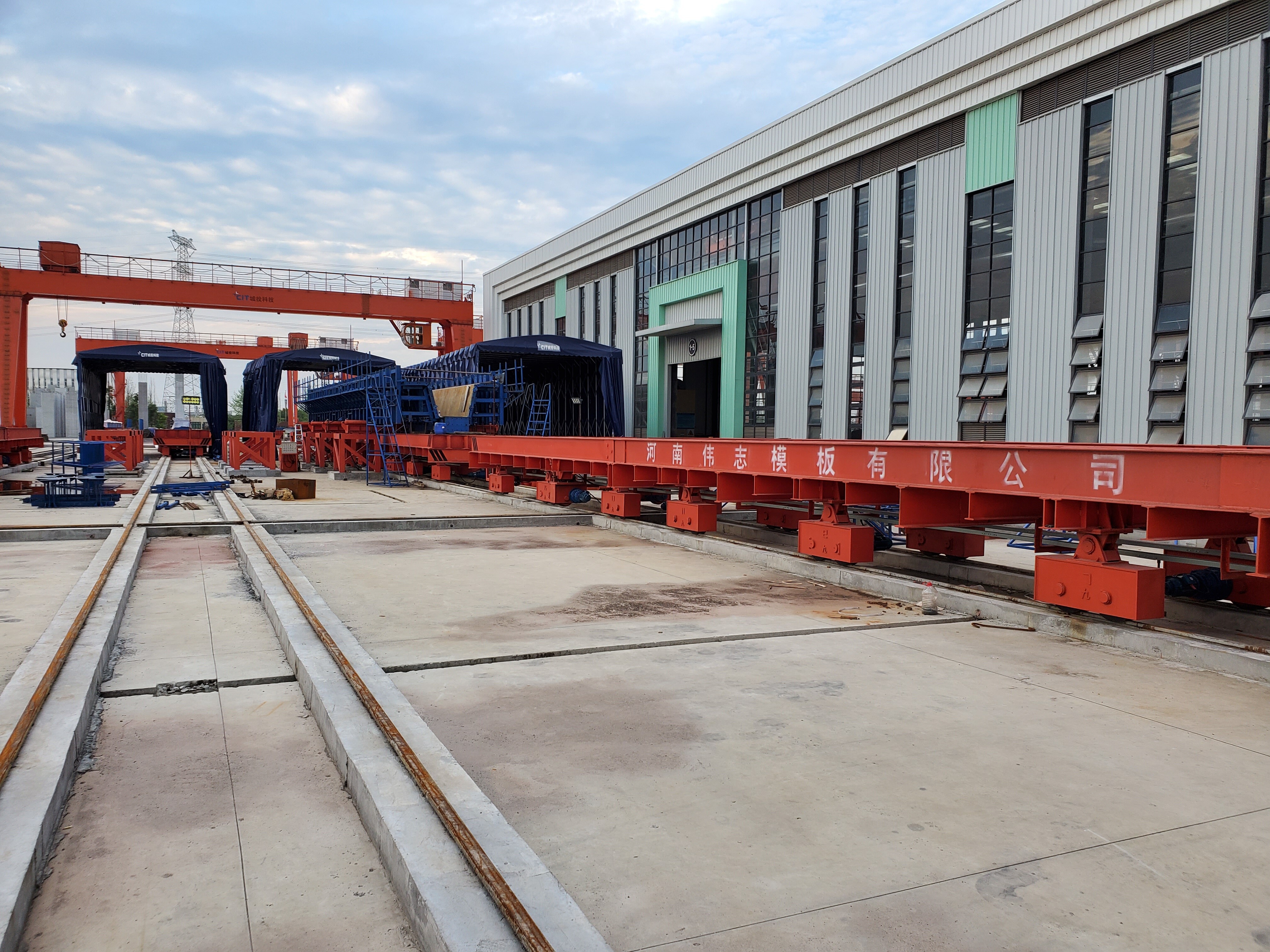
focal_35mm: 26
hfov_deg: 67.3
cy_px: 476
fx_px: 954
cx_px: 635
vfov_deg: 53.1
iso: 64
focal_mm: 4.3
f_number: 2.4
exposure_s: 1/100
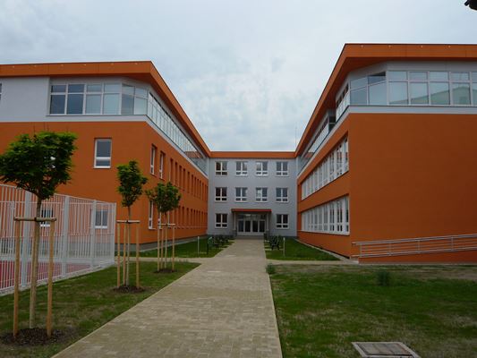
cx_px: 238
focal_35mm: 30
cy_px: 179
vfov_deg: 46.8
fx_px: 413
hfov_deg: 60.0
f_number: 2.9
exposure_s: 1/800
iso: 100
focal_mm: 4.9
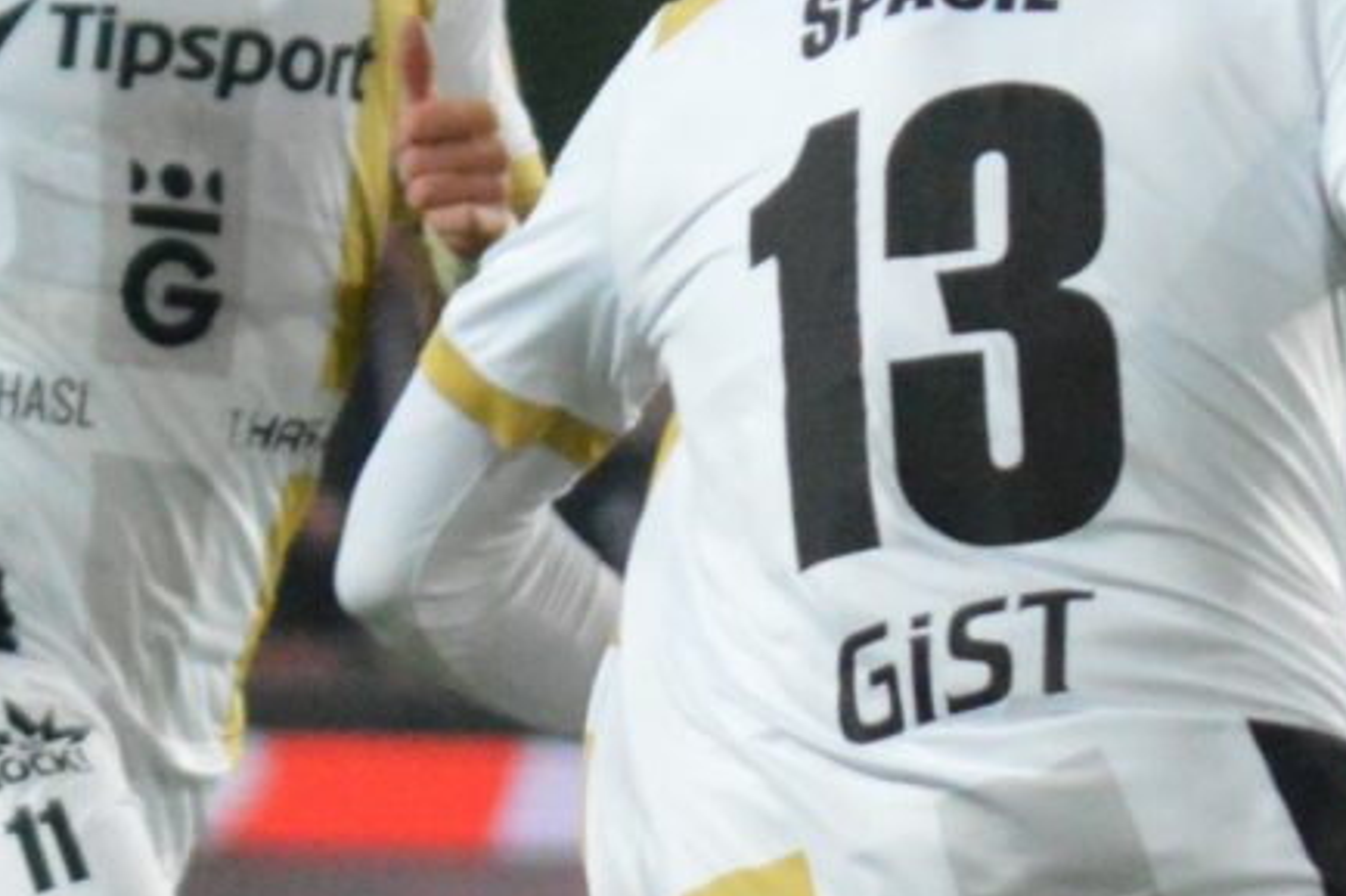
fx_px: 61102
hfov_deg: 1.3
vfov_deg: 0.8
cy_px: 670
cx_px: -9
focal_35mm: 1635
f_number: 5
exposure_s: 1/800
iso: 3200
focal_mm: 185
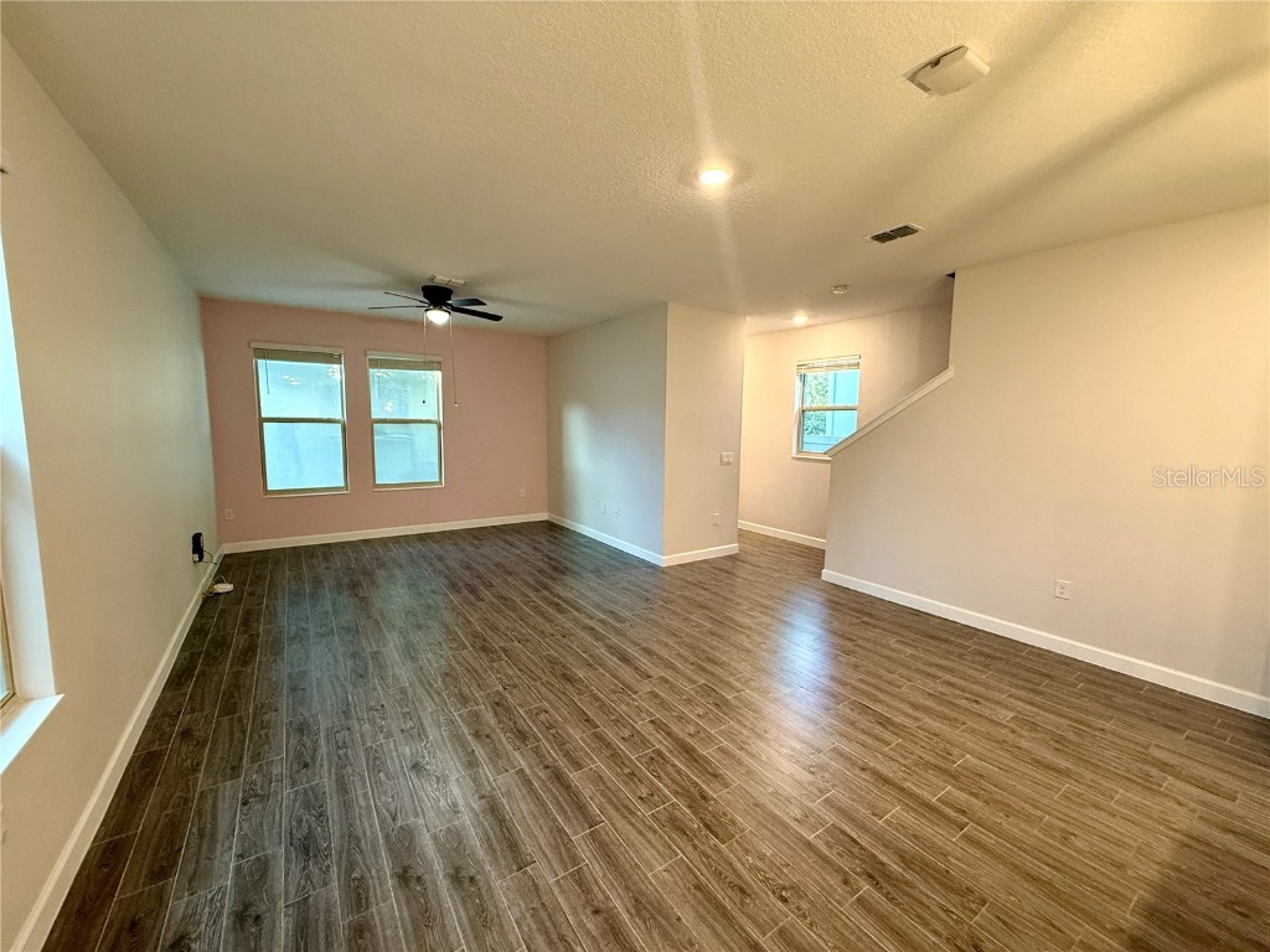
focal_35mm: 14
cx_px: 635
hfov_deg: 102.1
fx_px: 514
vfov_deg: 85.7
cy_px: 476
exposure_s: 1/60
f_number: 2.2
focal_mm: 2.22
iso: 250
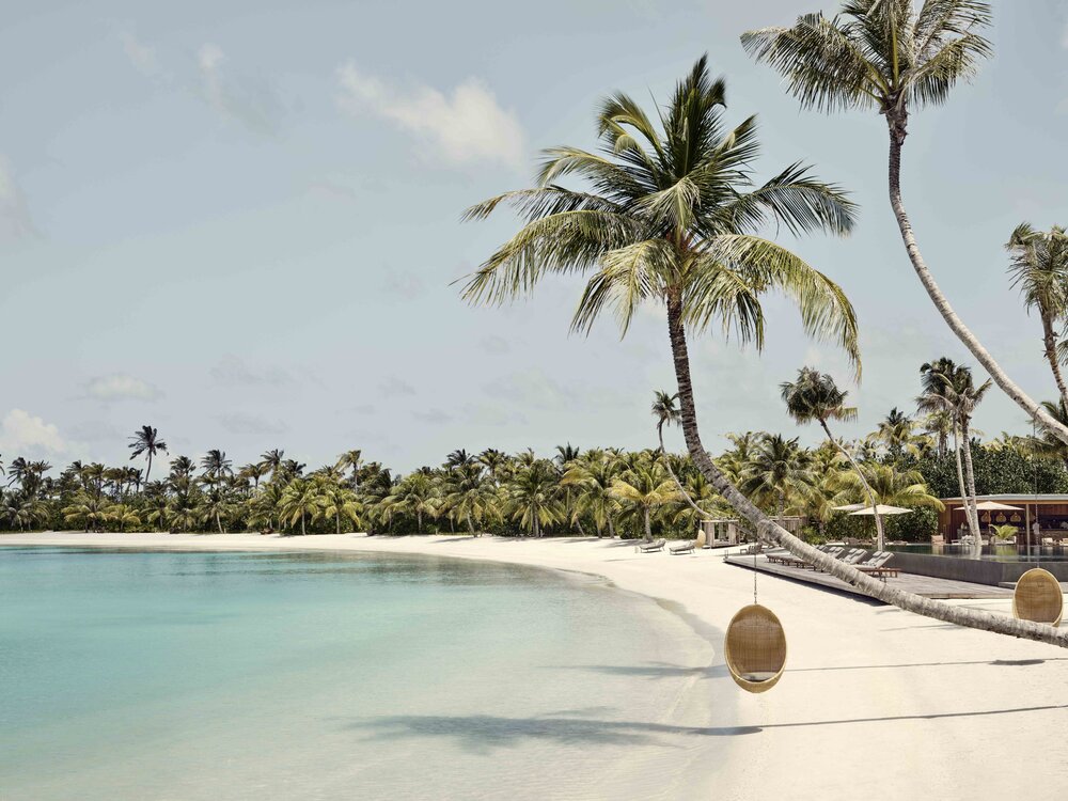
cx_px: 534
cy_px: 400
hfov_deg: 38.2
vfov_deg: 29.1
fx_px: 1543
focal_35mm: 50
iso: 100
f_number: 8
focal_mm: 63
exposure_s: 1/250
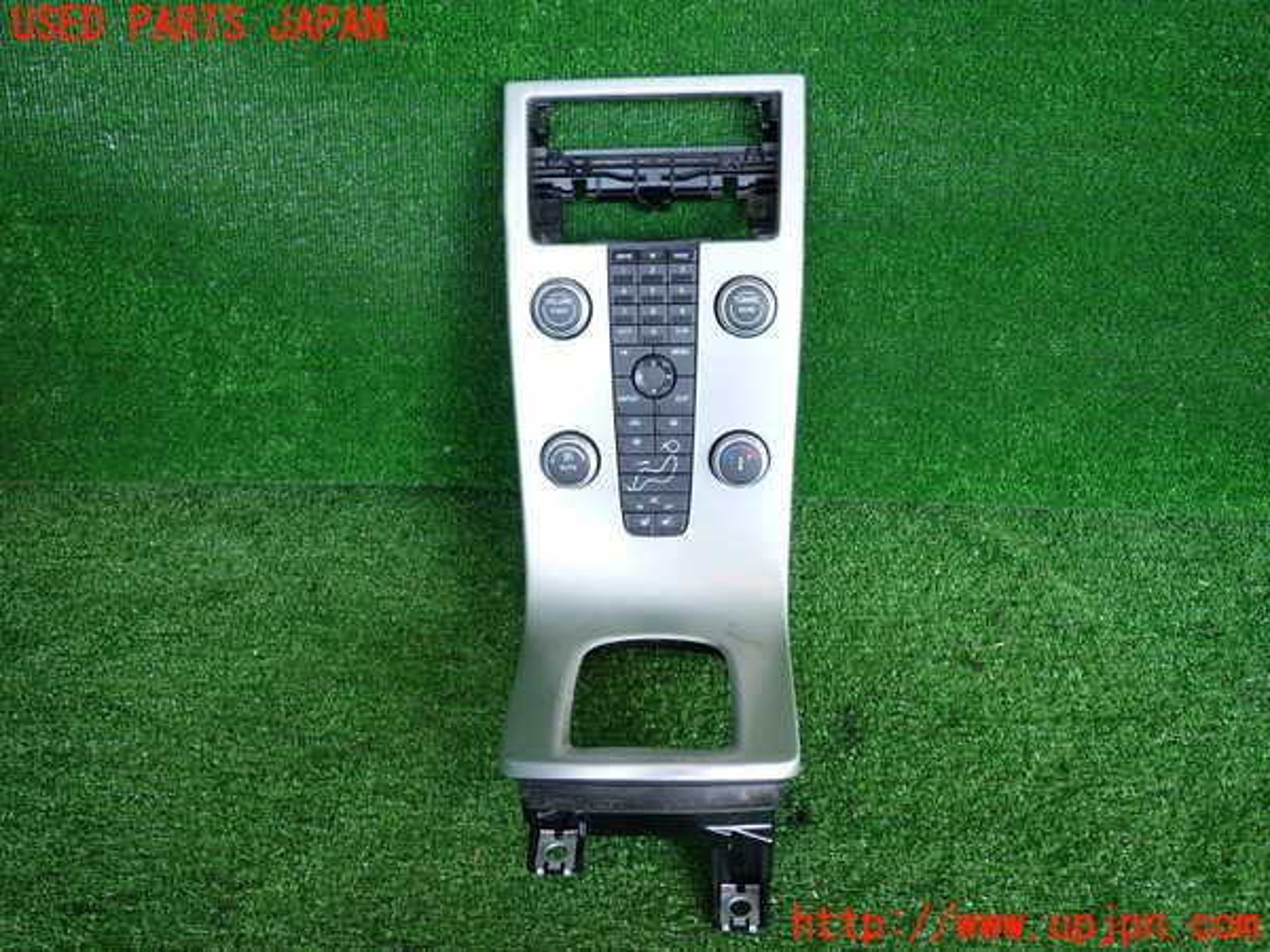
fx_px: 1101
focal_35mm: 30
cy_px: 476
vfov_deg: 46.8
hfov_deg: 60.0
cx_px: 635
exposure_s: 1/125
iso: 200
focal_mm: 5.4
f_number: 2.3
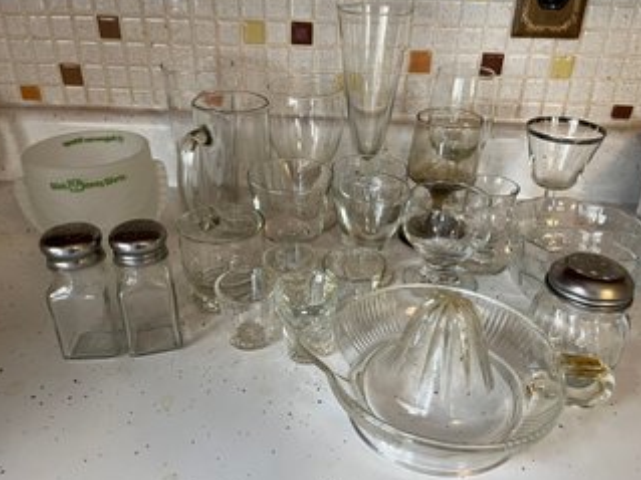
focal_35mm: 28
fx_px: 518
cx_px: 335
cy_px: 236
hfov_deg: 63.4
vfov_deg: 49.7
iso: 160
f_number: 1.6
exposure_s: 1/60
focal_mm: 5.1
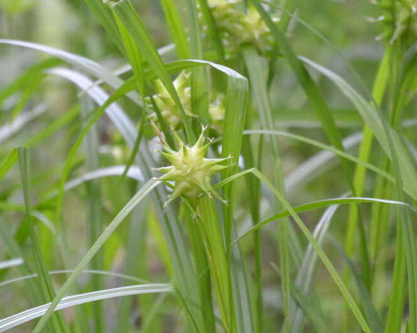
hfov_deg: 5.8
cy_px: 166
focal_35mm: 336
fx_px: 4146
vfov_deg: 4.6
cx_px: 196
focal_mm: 110
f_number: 5.6
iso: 2000
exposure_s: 1/60
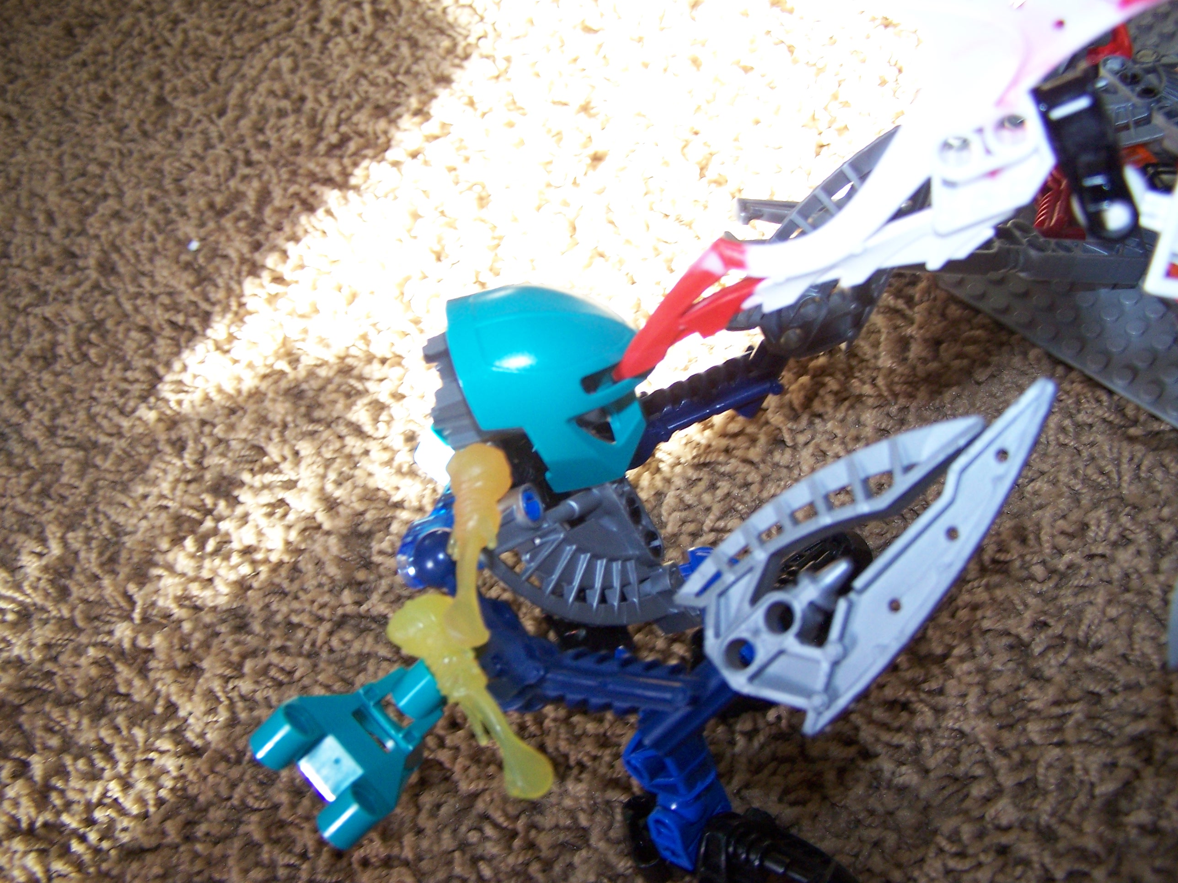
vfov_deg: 37.7
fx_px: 1293
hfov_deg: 49.0
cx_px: 589
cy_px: 442
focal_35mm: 38
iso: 140
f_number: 2.8
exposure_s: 1/90
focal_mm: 6.3
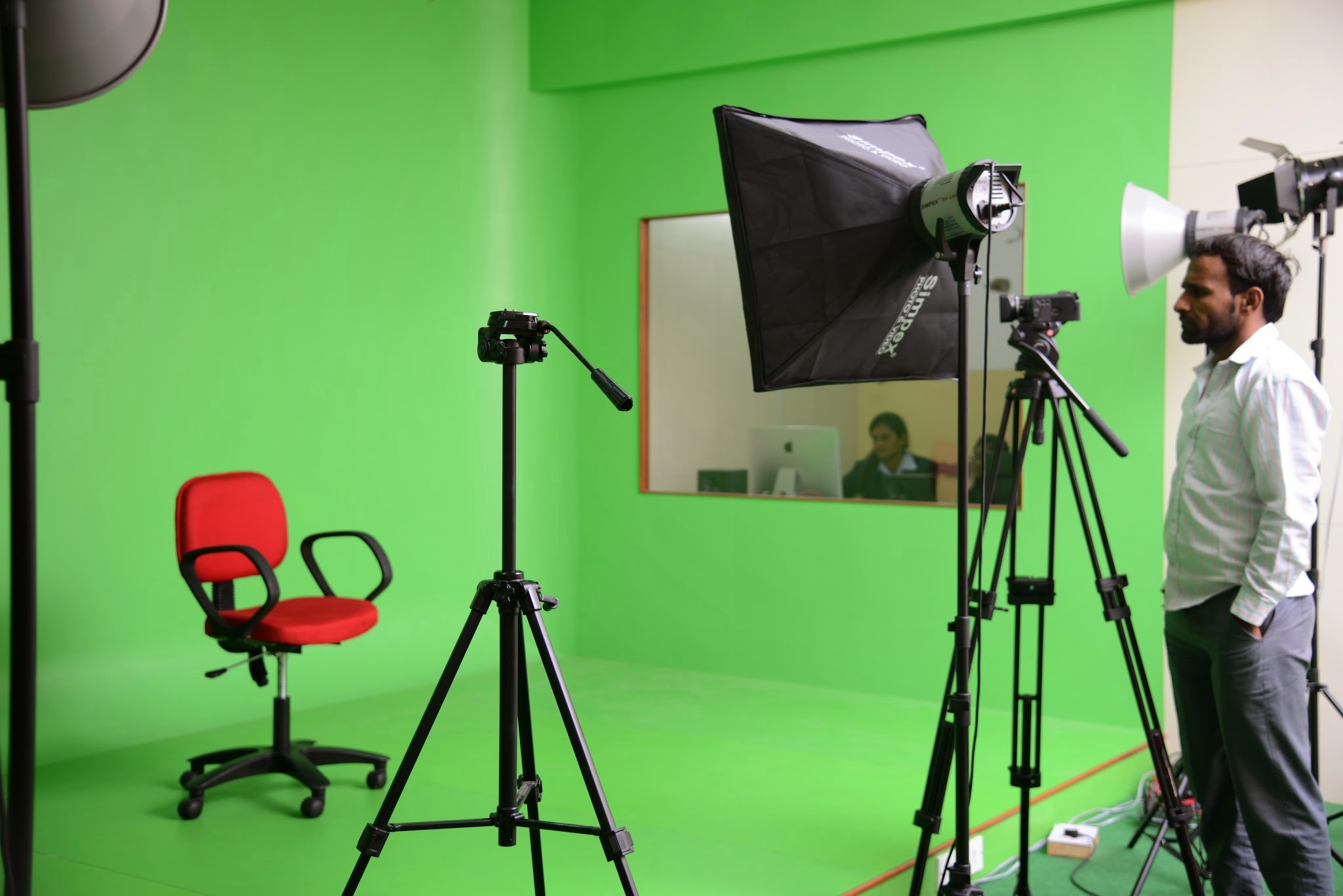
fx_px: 1493
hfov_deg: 48.4
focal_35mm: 40
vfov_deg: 33.4
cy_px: 448
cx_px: 672
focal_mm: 40
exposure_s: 1/80
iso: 250
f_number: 4
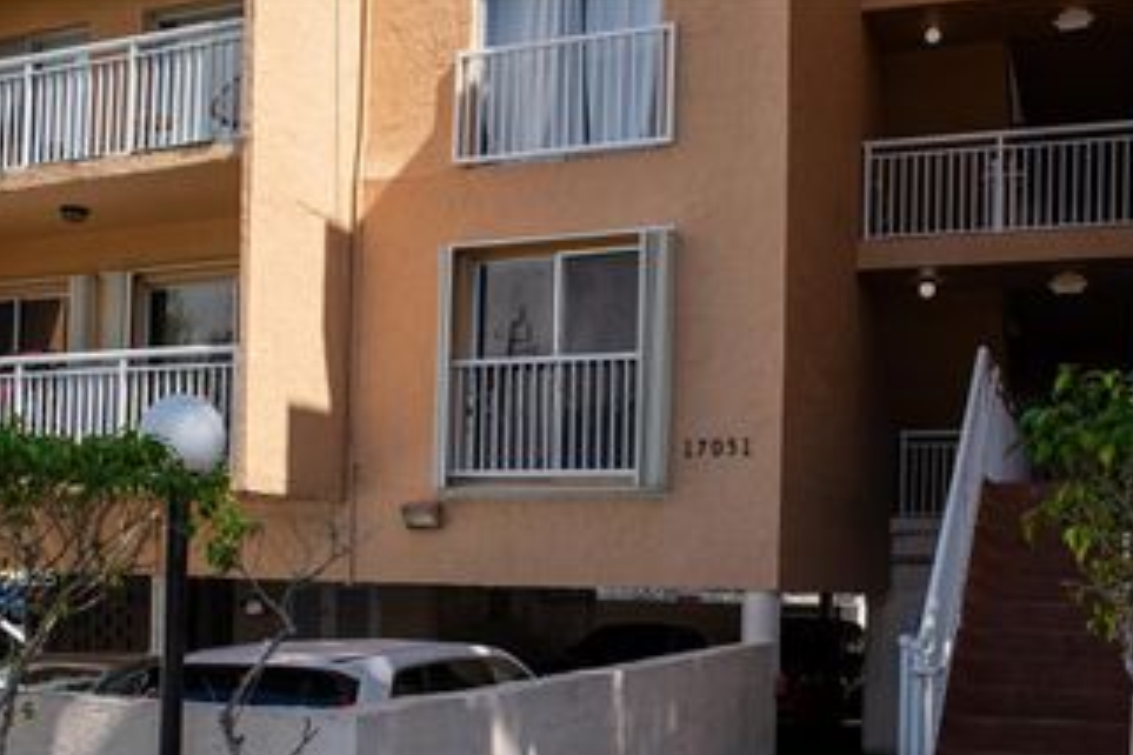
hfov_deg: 46.4
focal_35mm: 42
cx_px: 586
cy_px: 580
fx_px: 1322
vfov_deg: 31.2
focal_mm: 27
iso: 125
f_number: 8
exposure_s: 1/400
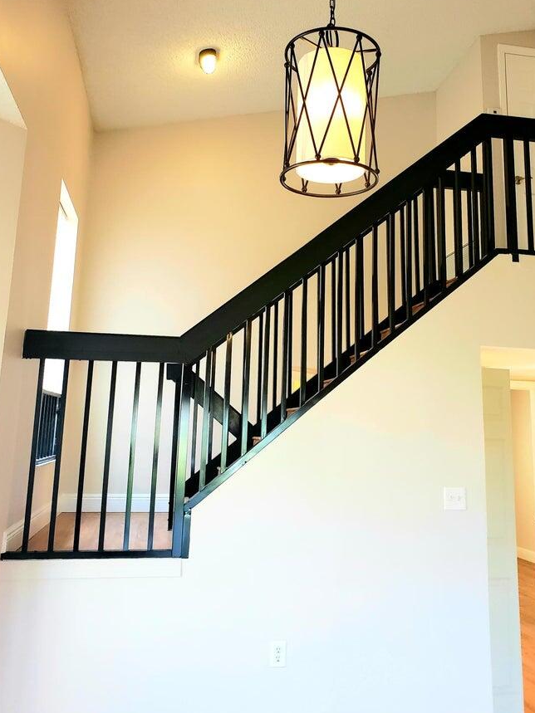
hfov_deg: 45.4
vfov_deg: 58.1
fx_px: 639
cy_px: 300
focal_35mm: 31
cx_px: 287
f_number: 2.4
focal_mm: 4.3
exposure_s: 1/60
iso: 250
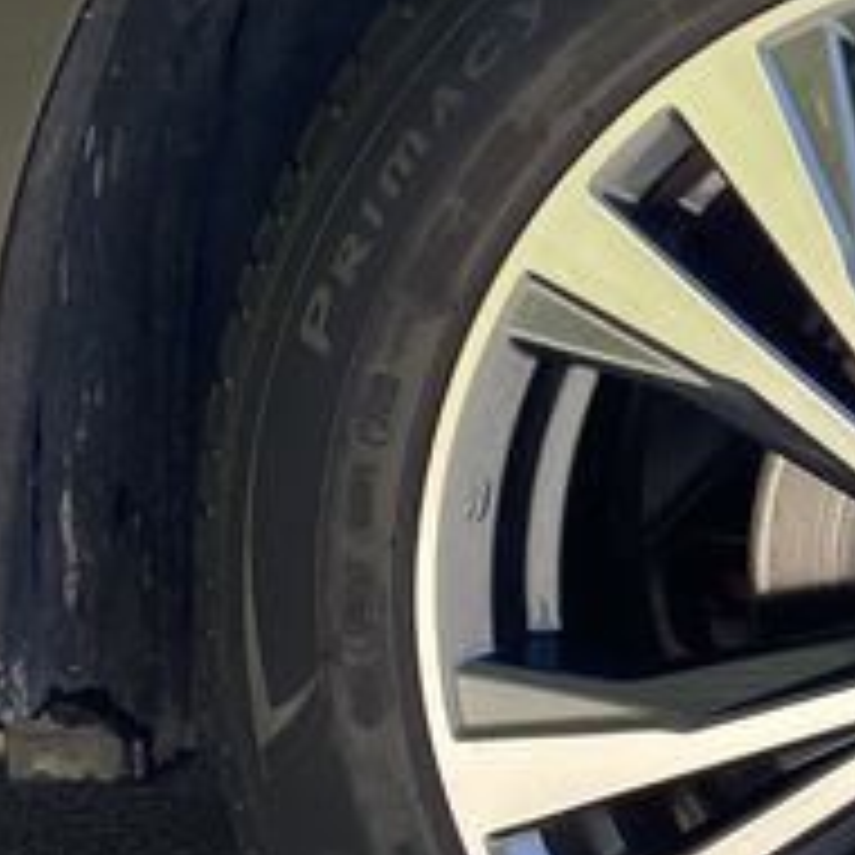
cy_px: 369
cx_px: 1262
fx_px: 3158
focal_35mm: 113
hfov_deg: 14.4
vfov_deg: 15.4
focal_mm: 4.2
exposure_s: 1/412
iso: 32
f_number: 1.6
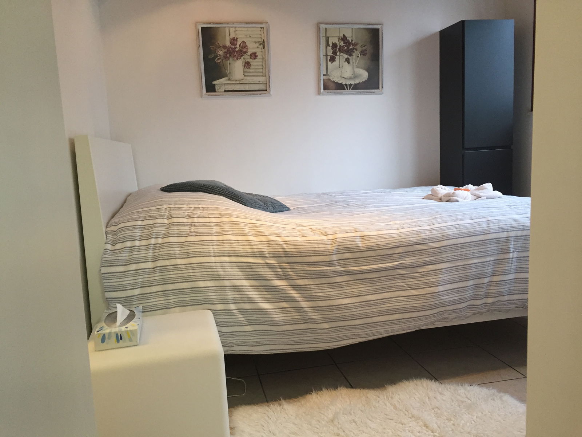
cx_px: 291
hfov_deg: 61.7
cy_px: 218
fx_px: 488
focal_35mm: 29
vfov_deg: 48.2
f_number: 2.2
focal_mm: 4.15
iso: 80
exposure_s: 1/33
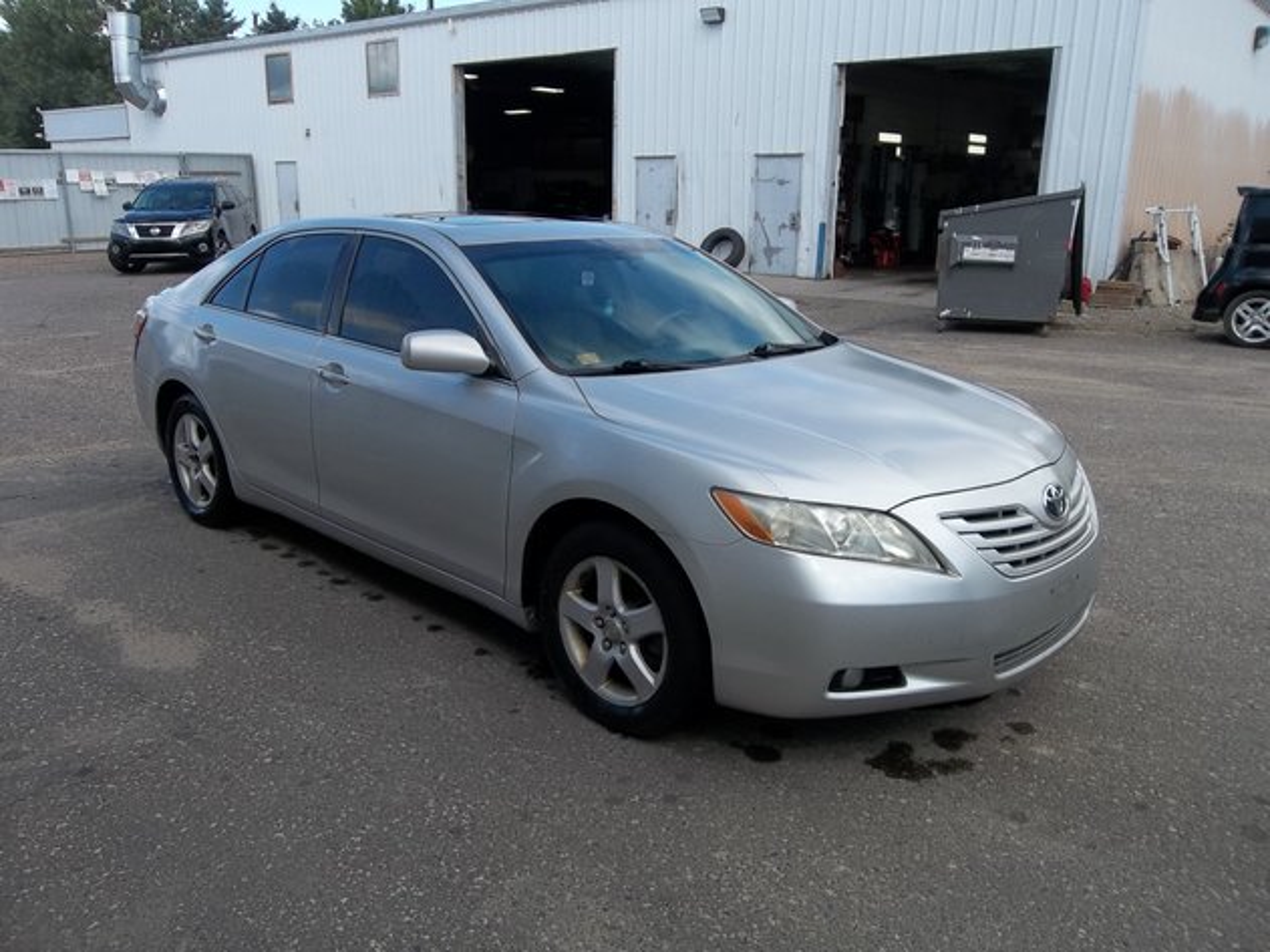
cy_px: 476
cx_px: 635
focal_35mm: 27
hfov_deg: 65.3
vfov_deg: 51.3
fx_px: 990
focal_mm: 4.9
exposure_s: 1/500
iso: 80
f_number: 3.5
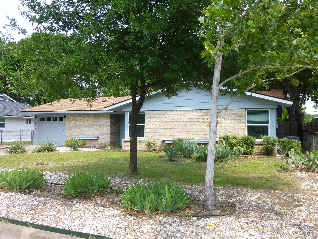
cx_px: 159
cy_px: 120
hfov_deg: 61.7
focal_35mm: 29
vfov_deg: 48.2
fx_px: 266
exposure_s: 1/250
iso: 100
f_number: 3.3
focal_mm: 5.2
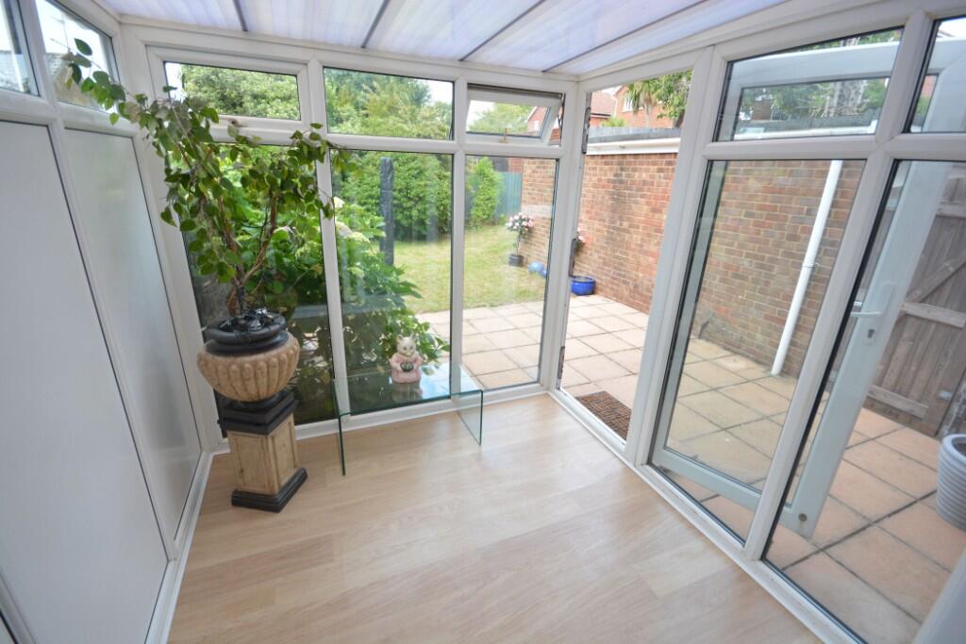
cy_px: 322
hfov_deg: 100.4
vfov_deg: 77.3
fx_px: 403
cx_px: 483
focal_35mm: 15
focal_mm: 10
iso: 400
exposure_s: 1/125
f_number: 8
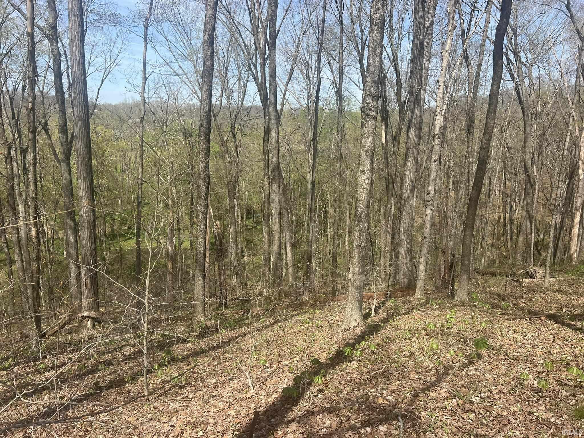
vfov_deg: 53.1
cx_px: 292
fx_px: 439
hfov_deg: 67.3
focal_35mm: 26
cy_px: 219
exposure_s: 1/2841
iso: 50
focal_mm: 5.7
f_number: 1.5
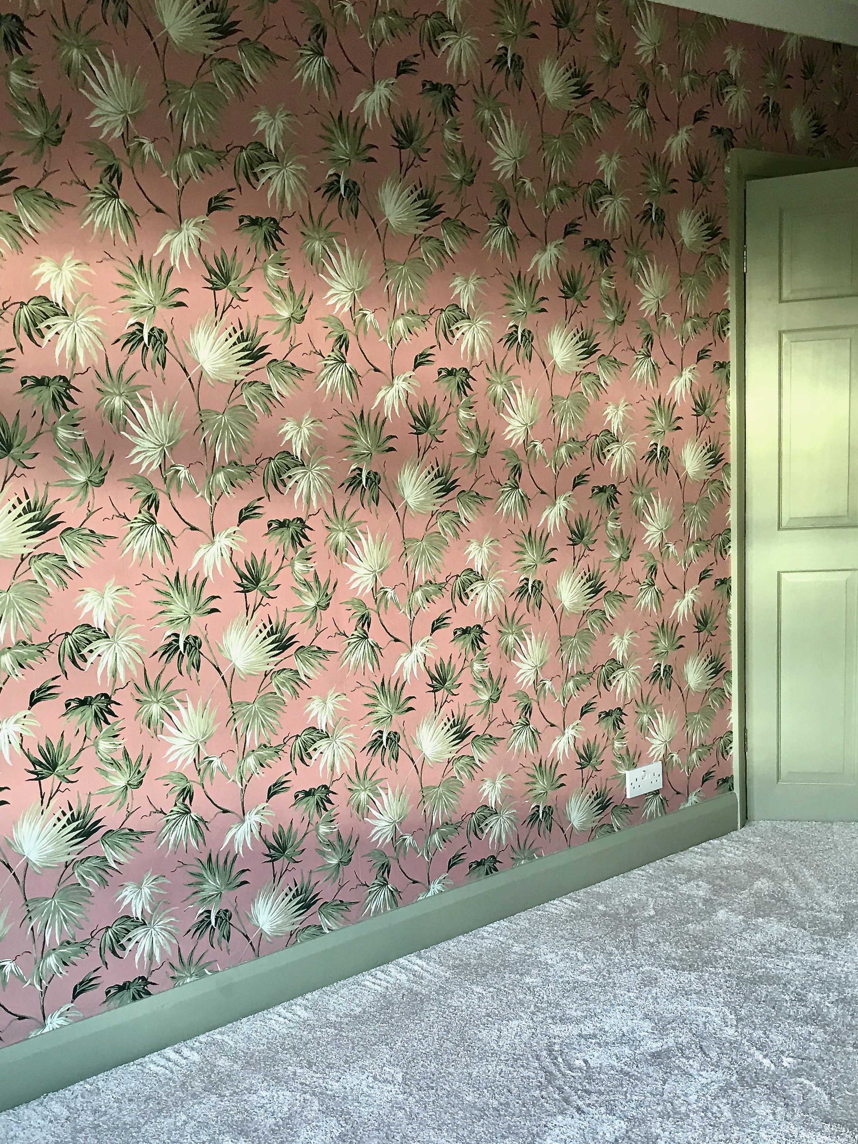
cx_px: 439
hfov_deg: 38.7
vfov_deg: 49.4
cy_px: 748
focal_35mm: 37
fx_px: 1223
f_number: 1.8
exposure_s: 1/33
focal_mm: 3.99
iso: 20
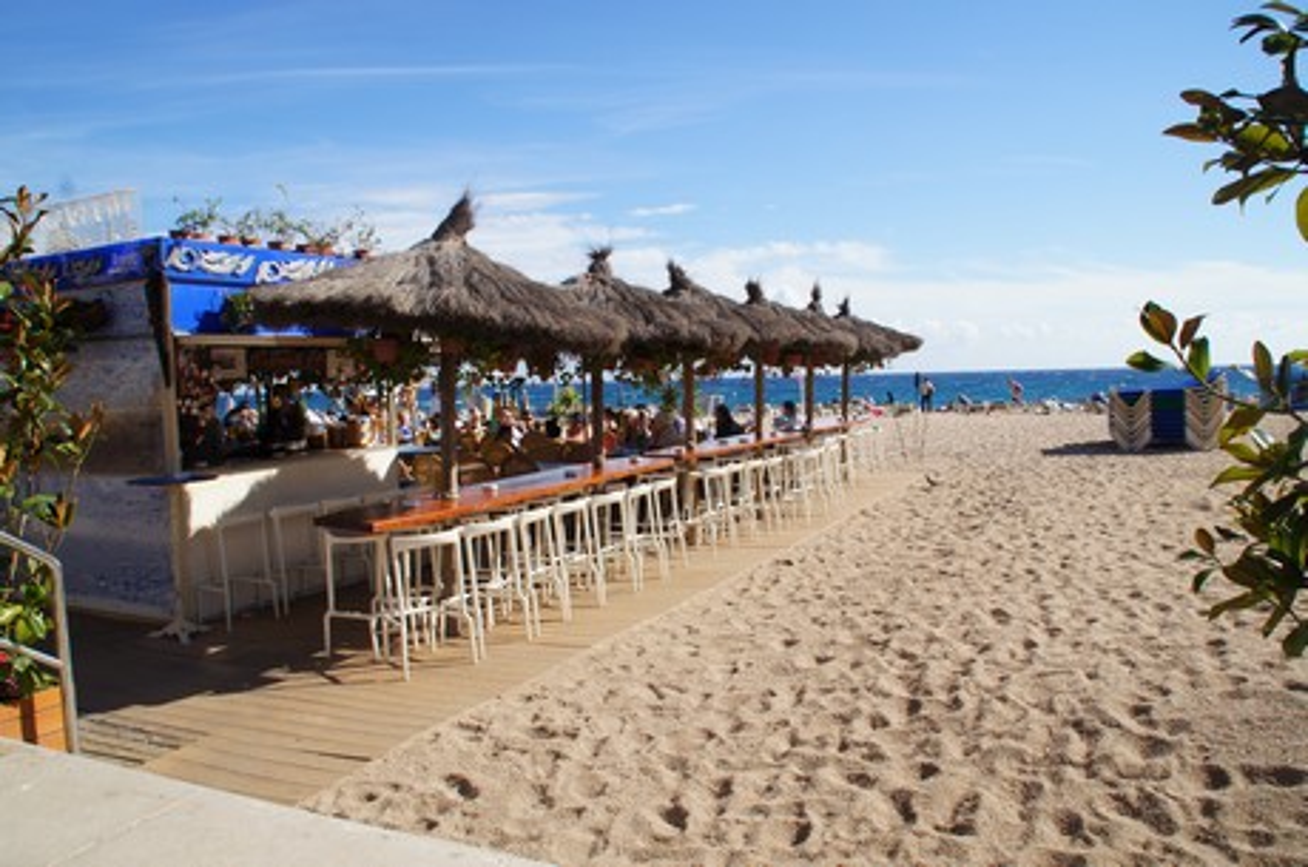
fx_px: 979
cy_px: 434
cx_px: 654
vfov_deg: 47.8
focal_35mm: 27
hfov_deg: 67.5
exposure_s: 1/125
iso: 100
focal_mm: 18
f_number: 11
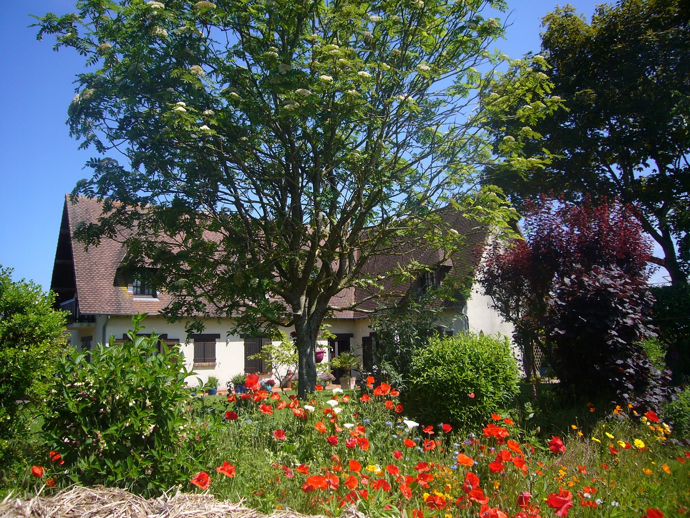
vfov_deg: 49.7
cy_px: 259
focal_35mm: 28
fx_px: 558
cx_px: 345
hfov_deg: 63.4
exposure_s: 1/800
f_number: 2.8
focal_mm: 4.6
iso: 80
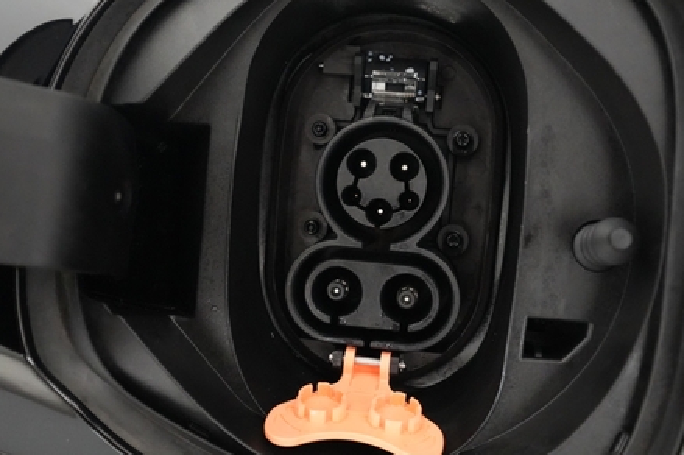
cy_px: 217
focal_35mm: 35
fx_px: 664
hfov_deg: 54.4
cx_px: 365
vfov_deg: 37.8
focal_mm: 24
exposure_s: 1/125
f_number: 4
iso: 12800
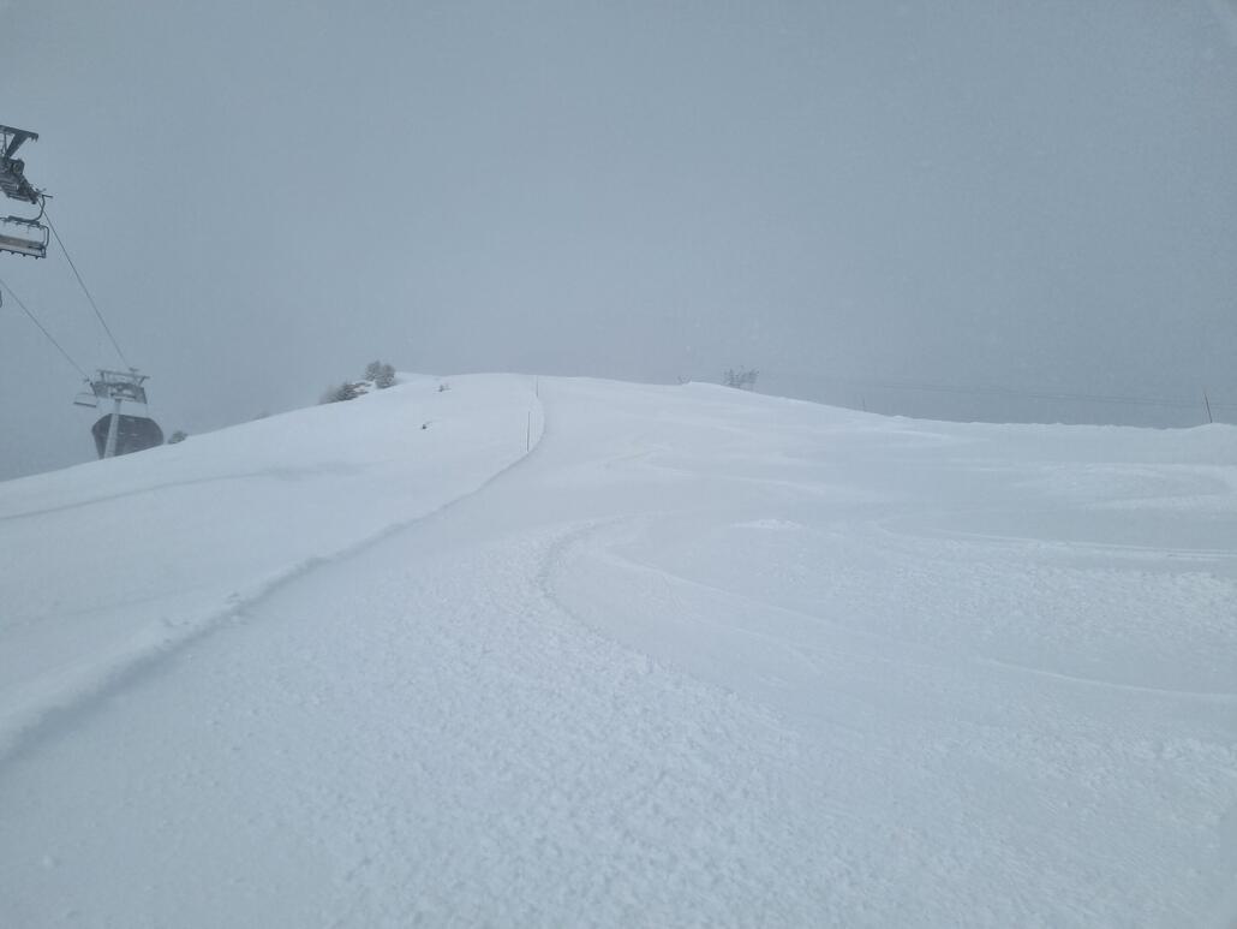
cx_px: 618
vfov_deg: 53.1
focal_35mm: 26
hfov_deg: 67.3
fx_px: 929
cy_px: 464
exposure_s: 1/10912
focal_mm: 5.4
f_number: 1.8
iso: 50
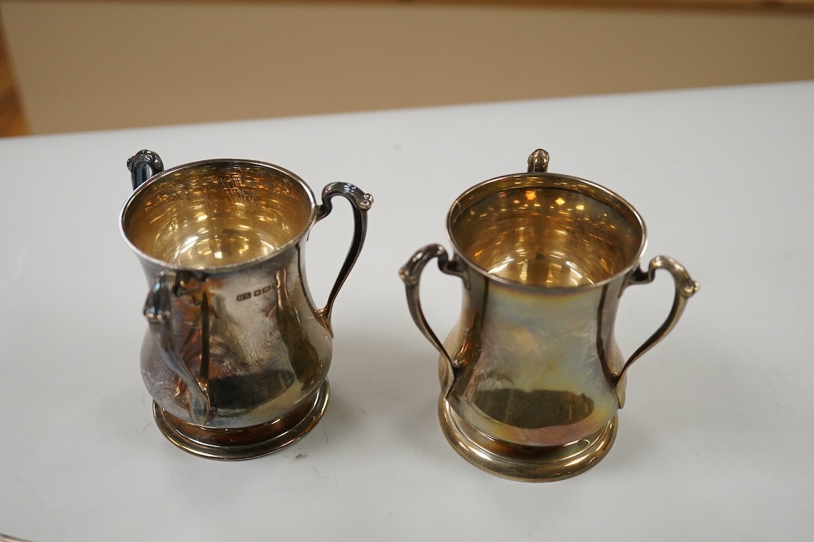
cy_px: 271
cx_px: 407
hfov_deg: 43.6
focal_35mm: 45
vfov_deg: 29.9
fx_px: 1017
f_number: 3.5
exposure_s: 1/800
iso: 2500
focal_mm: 30
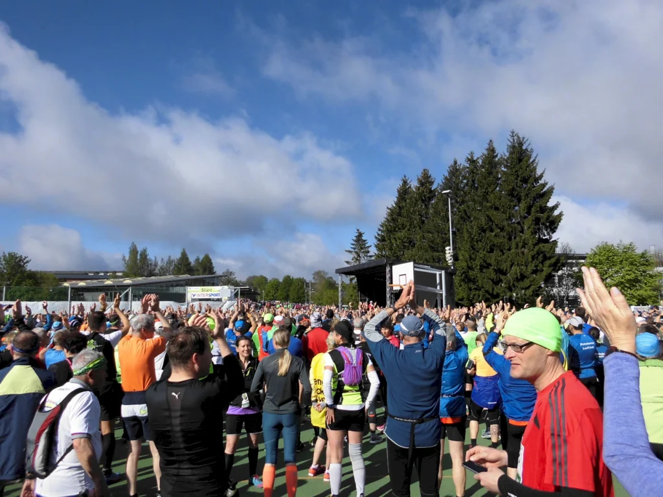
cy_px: 248
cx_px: 332
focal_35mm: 26
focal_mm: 4.6
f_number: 3.2
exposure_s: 1/1000
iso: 64
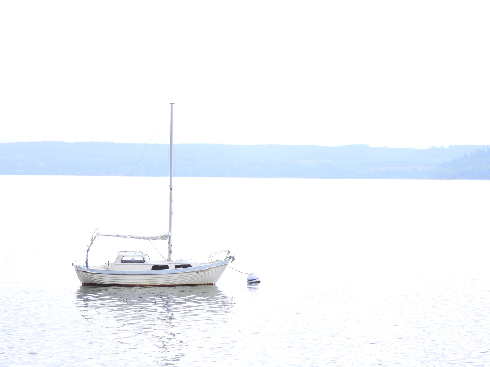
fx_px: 1345
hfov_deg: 20.7
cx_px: 245
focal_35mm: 95
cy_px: 184
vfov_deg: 15.6
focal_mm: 17
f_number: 8
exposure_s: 1/50
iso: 100
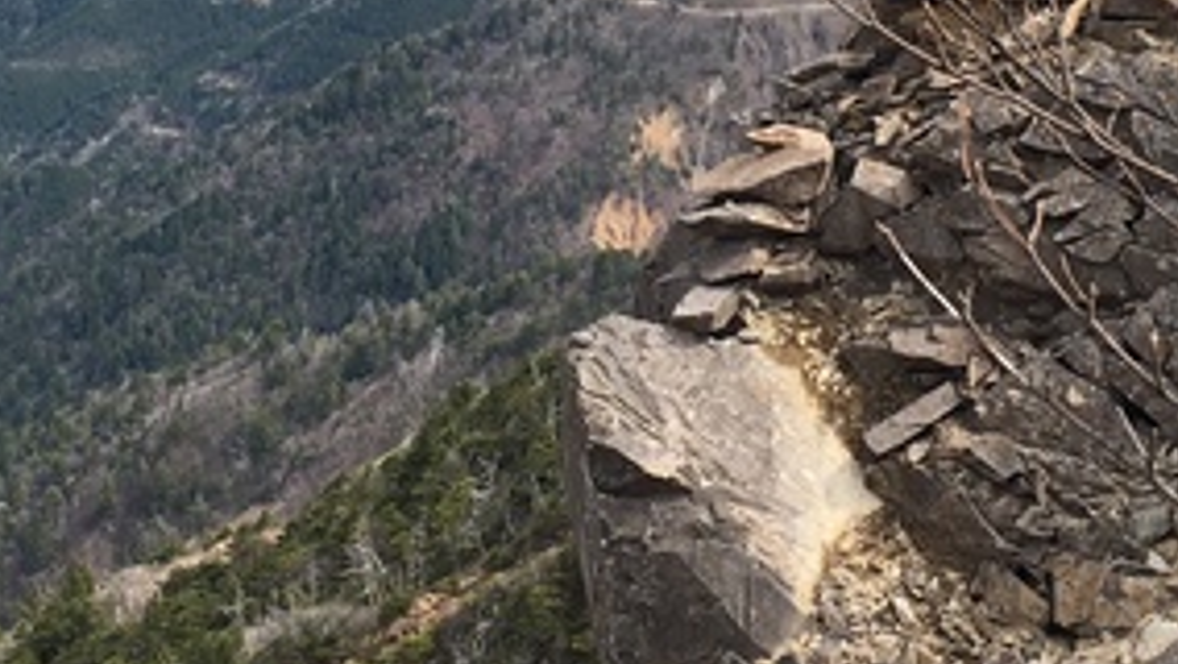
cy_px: 21
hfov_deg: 23.9
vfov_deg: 13.4
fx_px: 2781
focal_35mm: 89
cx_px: 622
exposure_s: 1/785
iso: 25
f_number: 2.2
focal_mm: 4.15
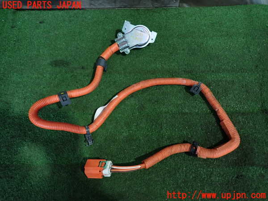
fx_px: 194
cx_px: 134
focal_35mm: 25
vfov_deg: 54.9
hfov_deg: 69.4
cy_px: 100
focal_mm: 4.5
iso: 250
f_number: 2
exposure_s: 1/30
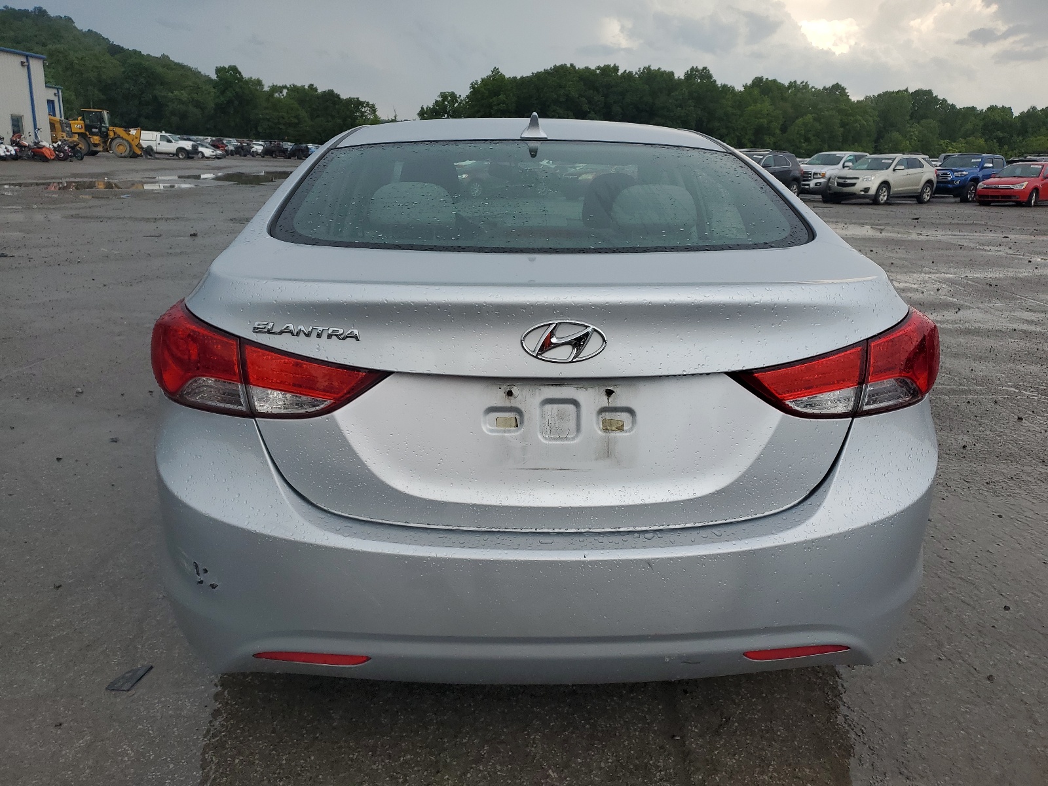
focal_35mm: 26
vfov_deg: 53.1
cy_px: 393
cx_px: 524
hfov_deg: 67.3
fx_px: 787
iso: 50
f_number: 1.5
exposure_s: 1/909
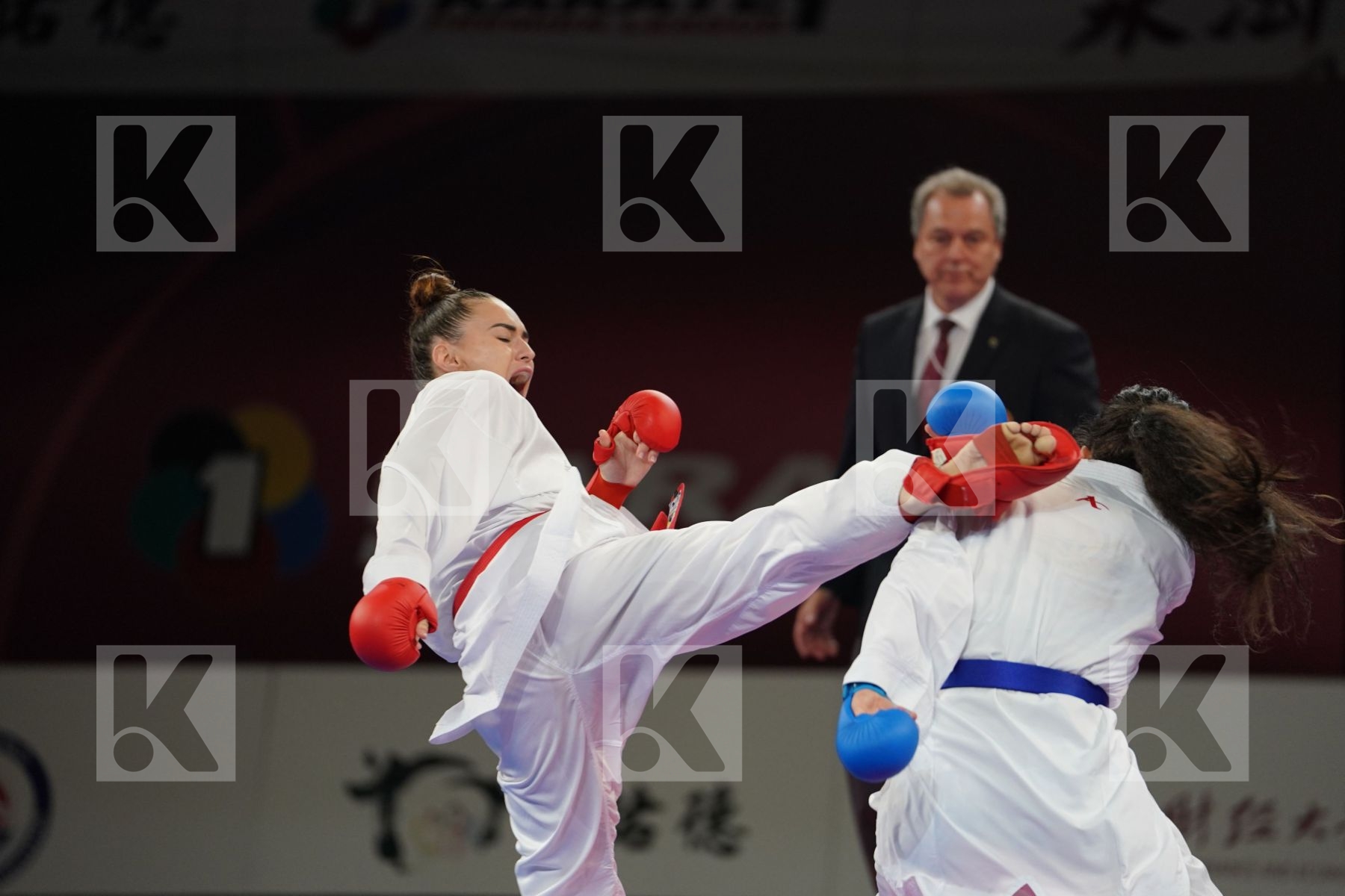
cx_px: 672
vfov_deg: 6.9
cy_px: 448
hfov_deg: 10.3
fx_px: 7472
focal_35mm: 200
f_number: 2.8
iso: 1600
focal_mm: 200
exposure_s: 1/1000
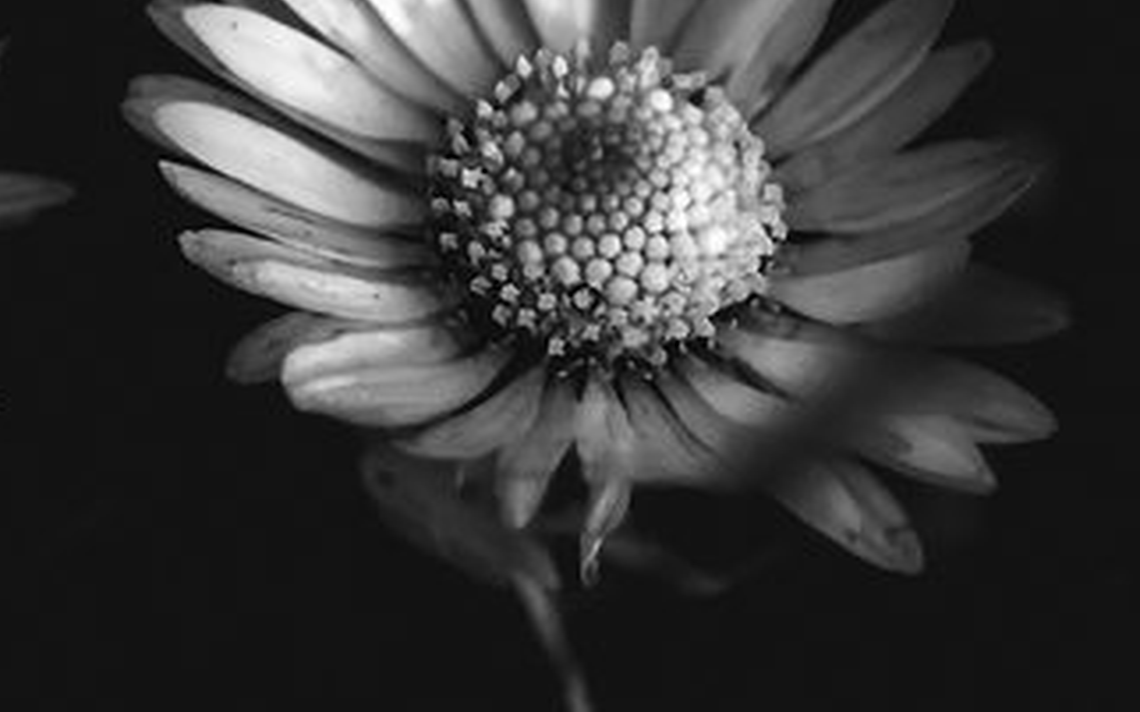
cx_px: 166
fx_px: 17703
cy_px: 329
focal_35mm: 570
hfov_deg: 3.7
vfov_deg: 2.3
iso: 200
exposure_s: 1/800
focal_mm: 200
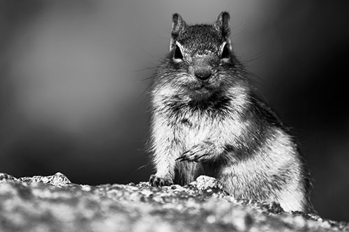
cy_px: 116
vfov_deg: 1.1
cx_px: 174
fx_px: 11629
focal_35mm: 1200
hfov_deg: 1.7
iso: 1250
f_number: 13
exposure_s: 1/1250
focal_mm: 1200
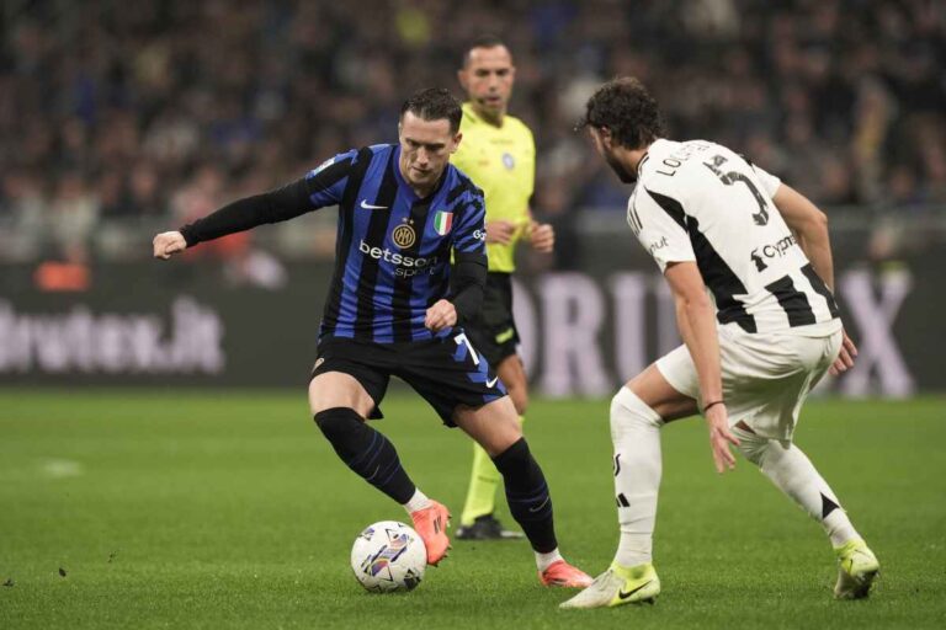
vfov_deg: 3.4
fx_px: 10510
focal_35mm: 400
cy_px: 315
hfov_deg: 5.2
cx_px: 473
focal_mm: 400
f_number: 3.2
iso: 2000
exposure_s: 1/1600
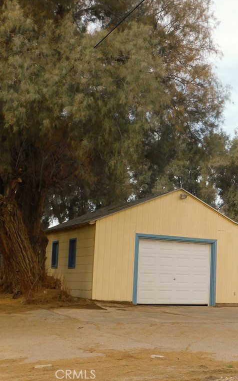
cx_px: 192
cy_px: 190
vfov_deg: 35.7
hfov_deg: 22.4
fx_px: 592
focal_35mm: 57
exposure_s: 1/640
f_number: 3.6
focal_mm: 7.1
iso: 125
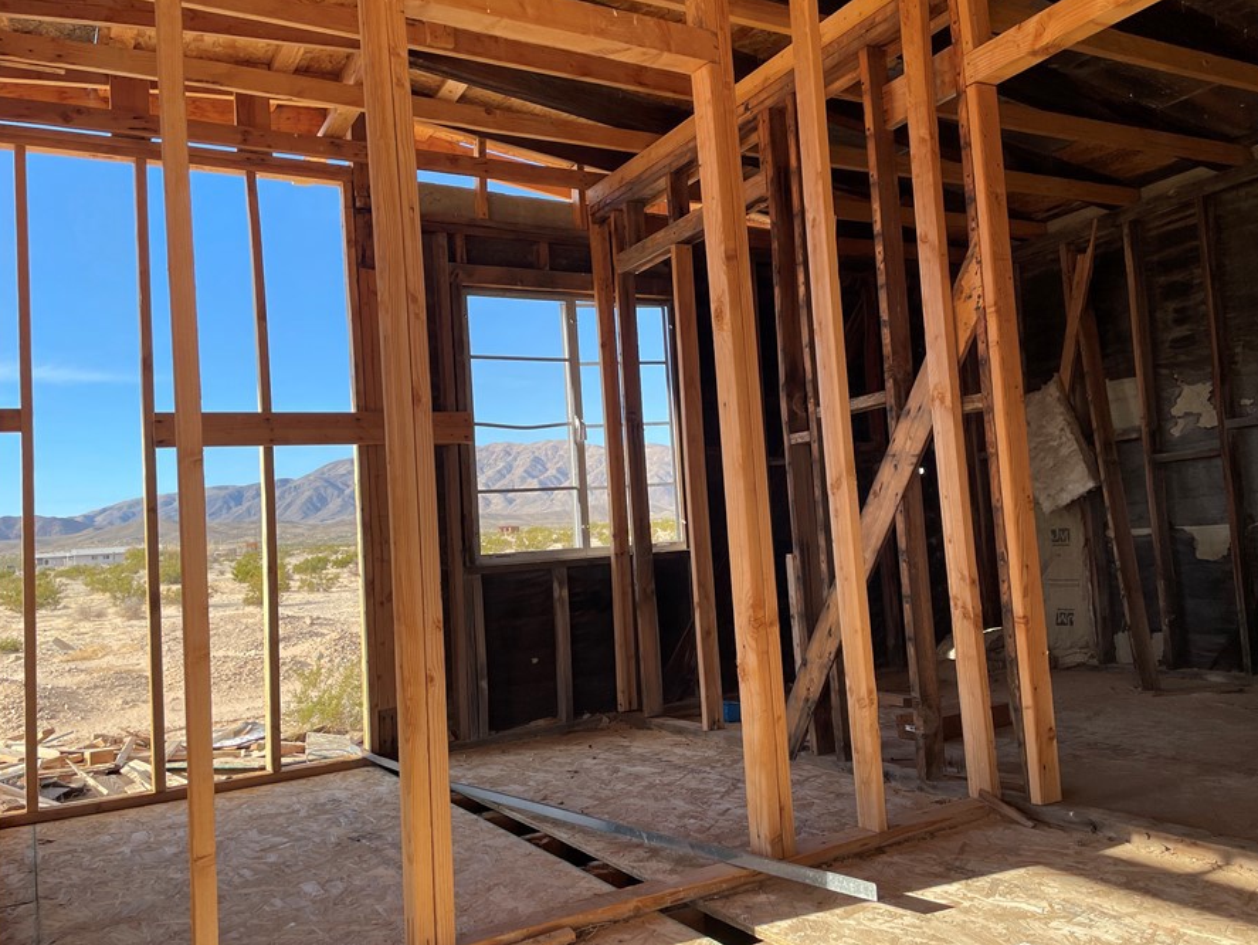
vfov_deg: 46.8
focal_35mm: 30
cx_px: 712
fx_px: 1091
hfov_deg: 59.7
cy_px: 446
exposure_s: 1/801
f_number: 1.6
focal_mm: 4.2
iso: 32
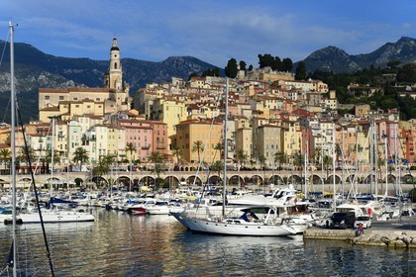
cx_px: 208
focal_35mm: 70
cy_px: 138
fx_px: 809
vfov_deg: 19.5
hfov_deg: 28.8
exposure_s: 1/200
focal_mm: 70
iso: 200
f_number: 16
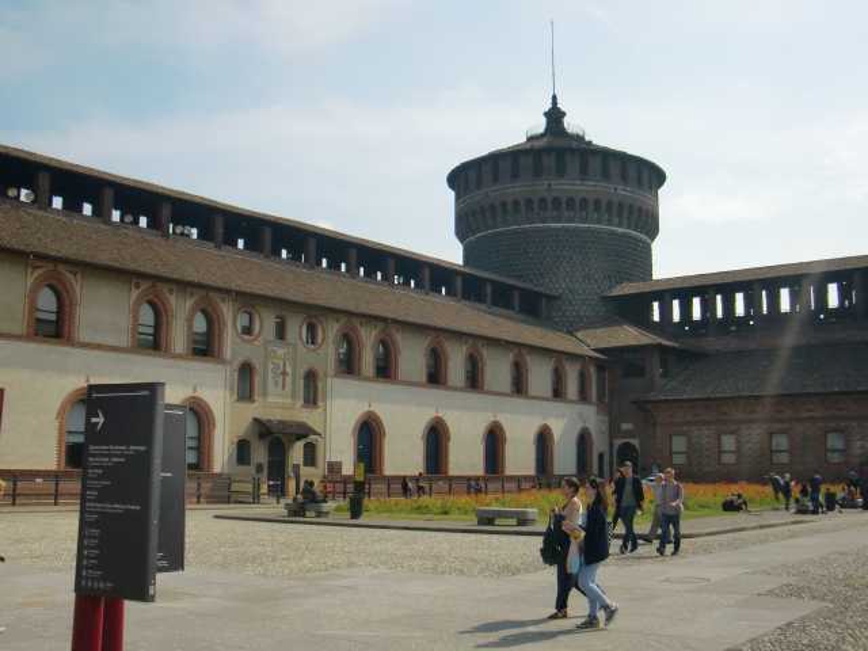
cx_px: 434
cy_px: 326
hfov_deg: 49.0
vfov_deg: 37.7
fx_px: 953
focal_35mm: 38
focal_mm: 6.66
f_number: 8.9
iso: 100
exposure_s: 1/320
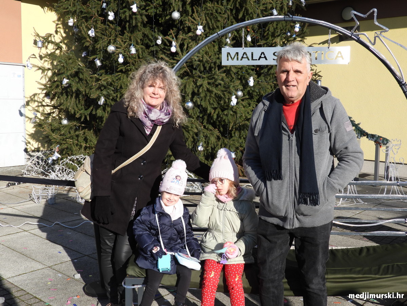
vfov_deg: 37.7
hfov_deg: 49.0
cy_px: 153
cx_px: 204
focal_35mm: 38
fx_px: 447
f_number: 3.2
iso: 100
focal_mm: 6.8
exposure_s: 1/1000
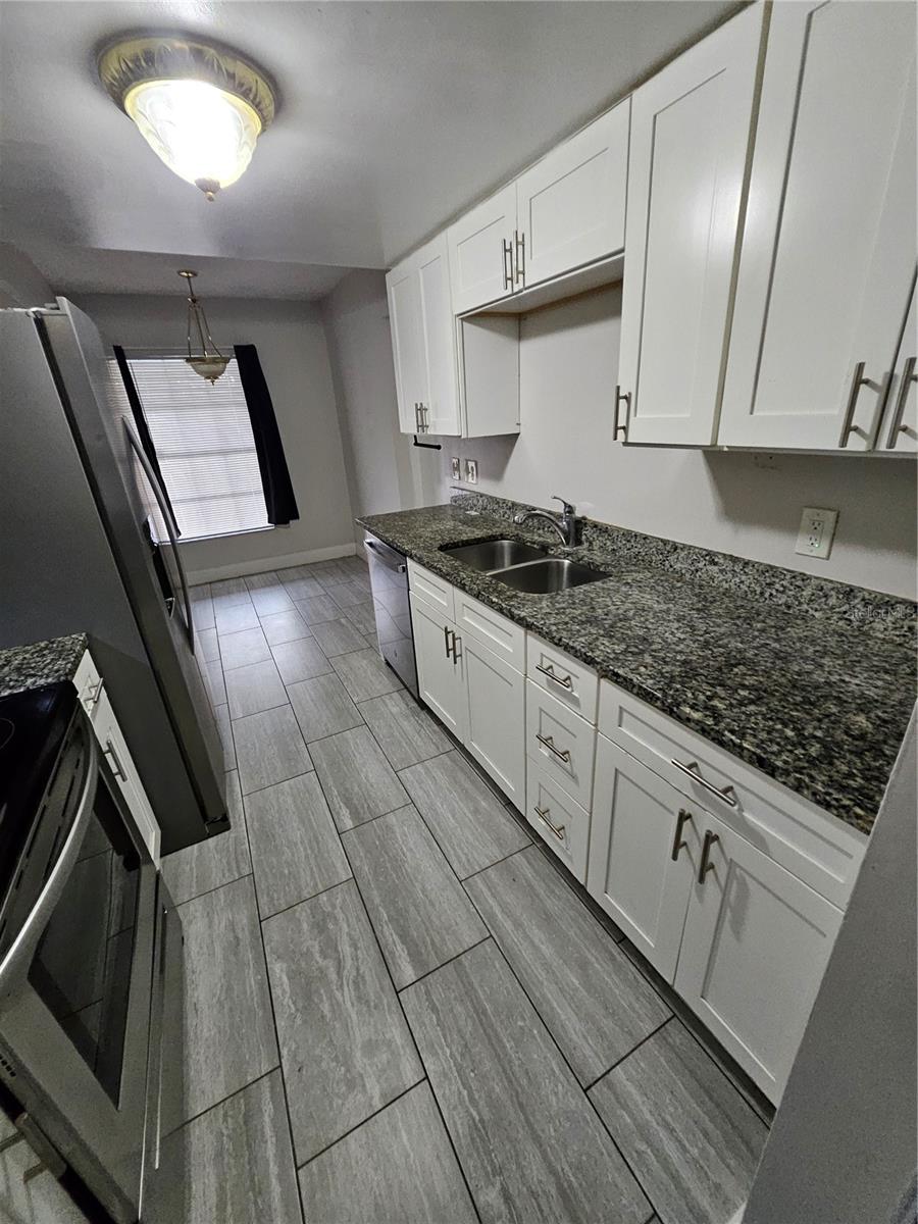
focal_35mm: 13
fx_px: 460
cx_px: 459
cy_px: 612
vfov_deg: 106.2
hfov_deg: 89.9
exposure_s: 1/60
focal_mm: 1.74
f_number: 2.2
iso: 400
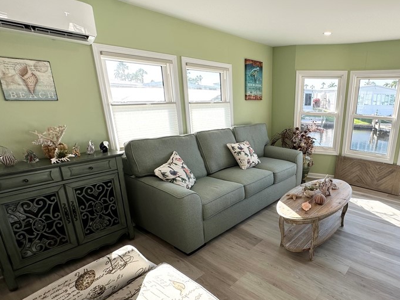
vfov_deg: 63.2
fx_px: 243
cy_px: 168
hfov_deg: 75.7
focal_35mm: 21
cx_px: 277
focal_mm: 2.22
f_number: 2.2
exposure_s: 1/161
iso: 40
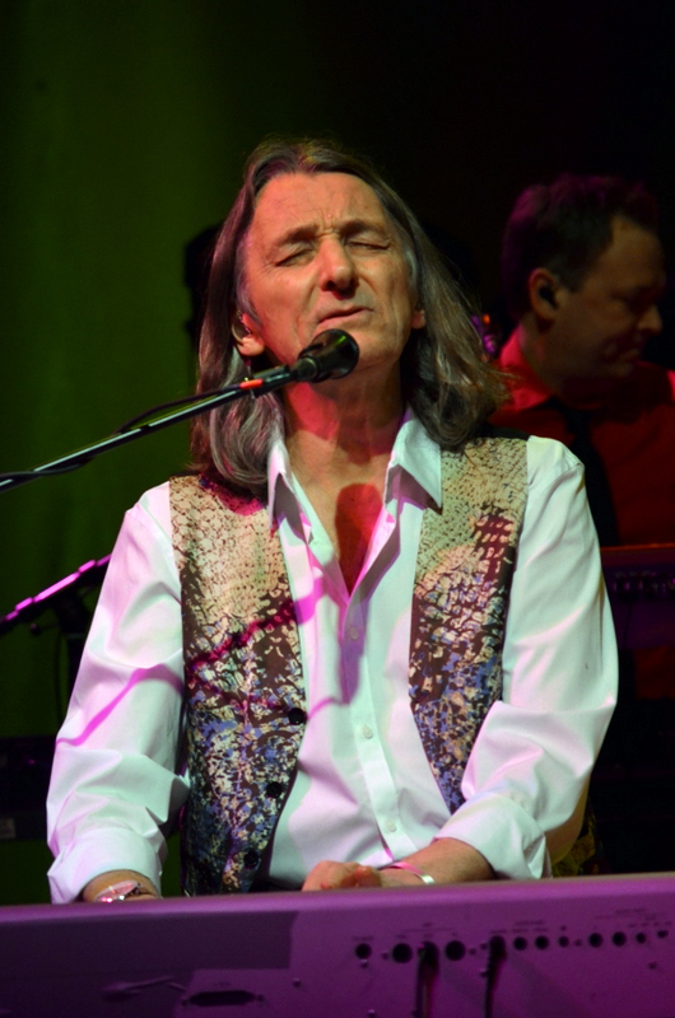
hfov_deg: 5.7
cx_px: 338
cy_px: 509
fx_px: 6779
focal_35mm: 240
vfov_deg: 8.6
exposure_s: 1/250
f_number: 5.3
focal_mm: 160
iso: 1600
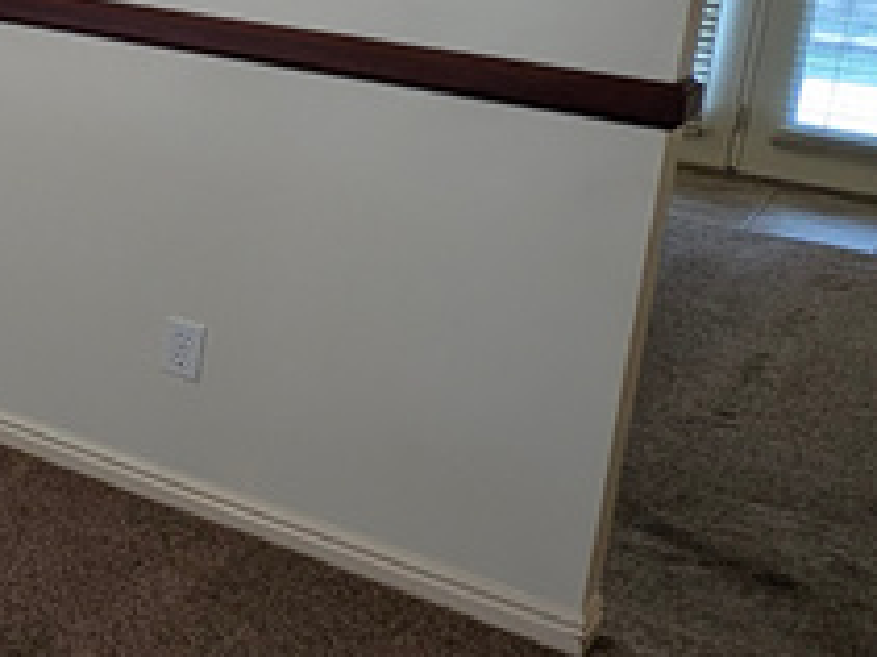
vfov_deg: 24.2
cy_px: 12
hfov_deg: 22.0
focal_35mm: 58
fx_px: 1469
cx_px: -665
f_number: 1.95
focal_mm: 2.23
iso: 46
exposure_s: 1/40
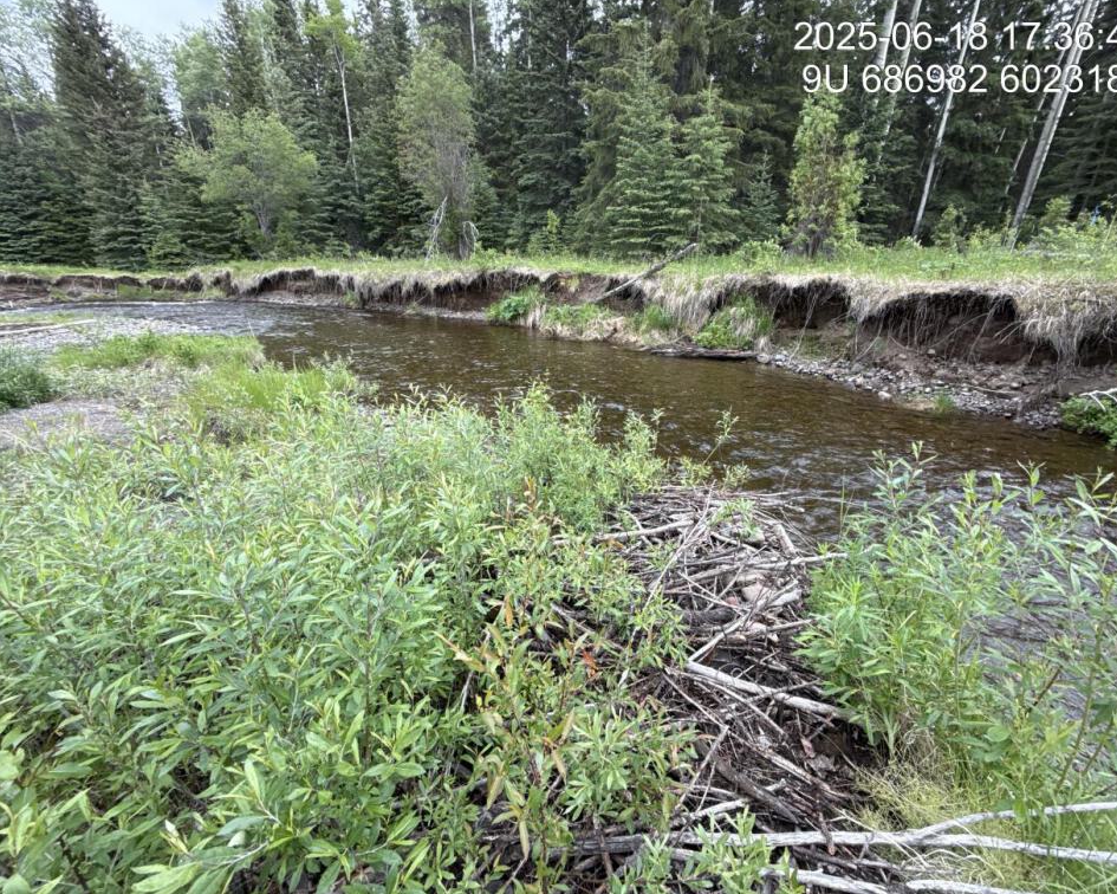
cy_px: 436
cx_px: 574
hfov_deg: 96.8
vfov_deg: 84.0
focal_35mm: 15
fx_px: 496
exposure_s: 1/117
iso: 50
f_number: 2.2
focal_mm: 2.22
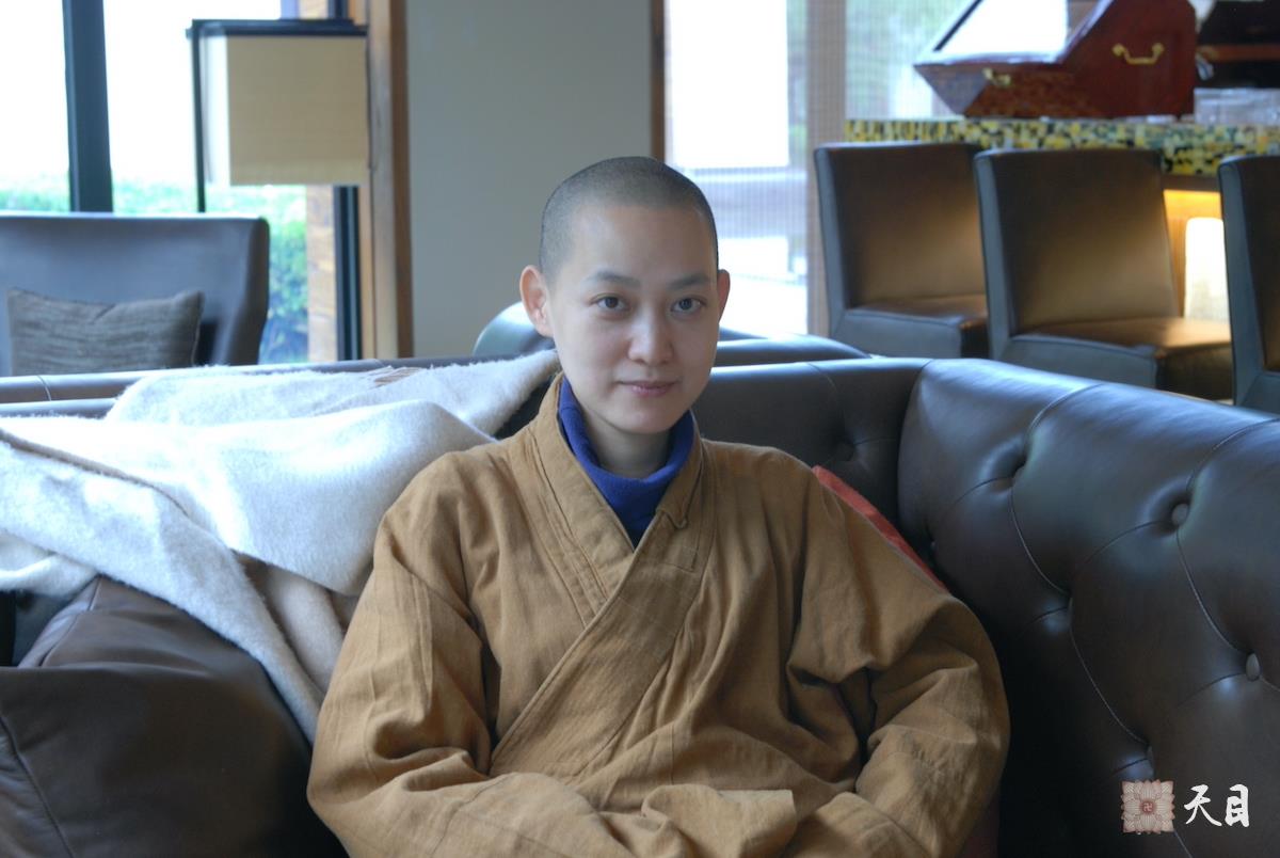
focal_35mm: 72
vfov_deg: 19.0
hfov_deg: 28.0
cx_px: 640
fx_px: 2564
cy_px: 429
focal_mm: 48
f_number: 5.6
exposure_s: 1/2.5
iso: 320
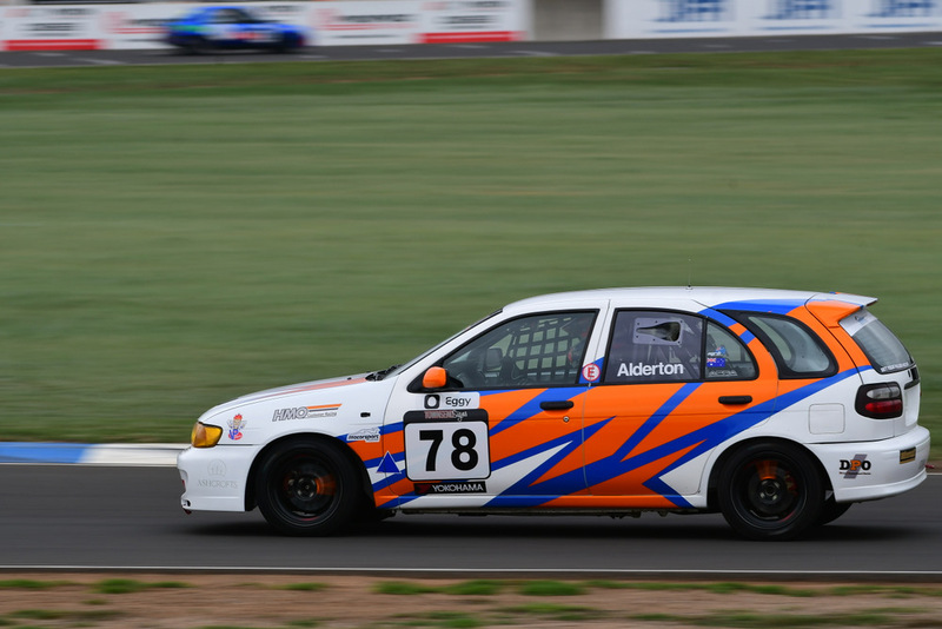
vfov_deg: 4.6
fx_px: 7852
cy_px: 314
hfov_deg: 6.9
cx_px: 471
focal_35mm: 300
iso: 200
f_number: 10
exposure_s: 1/250
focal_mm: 200
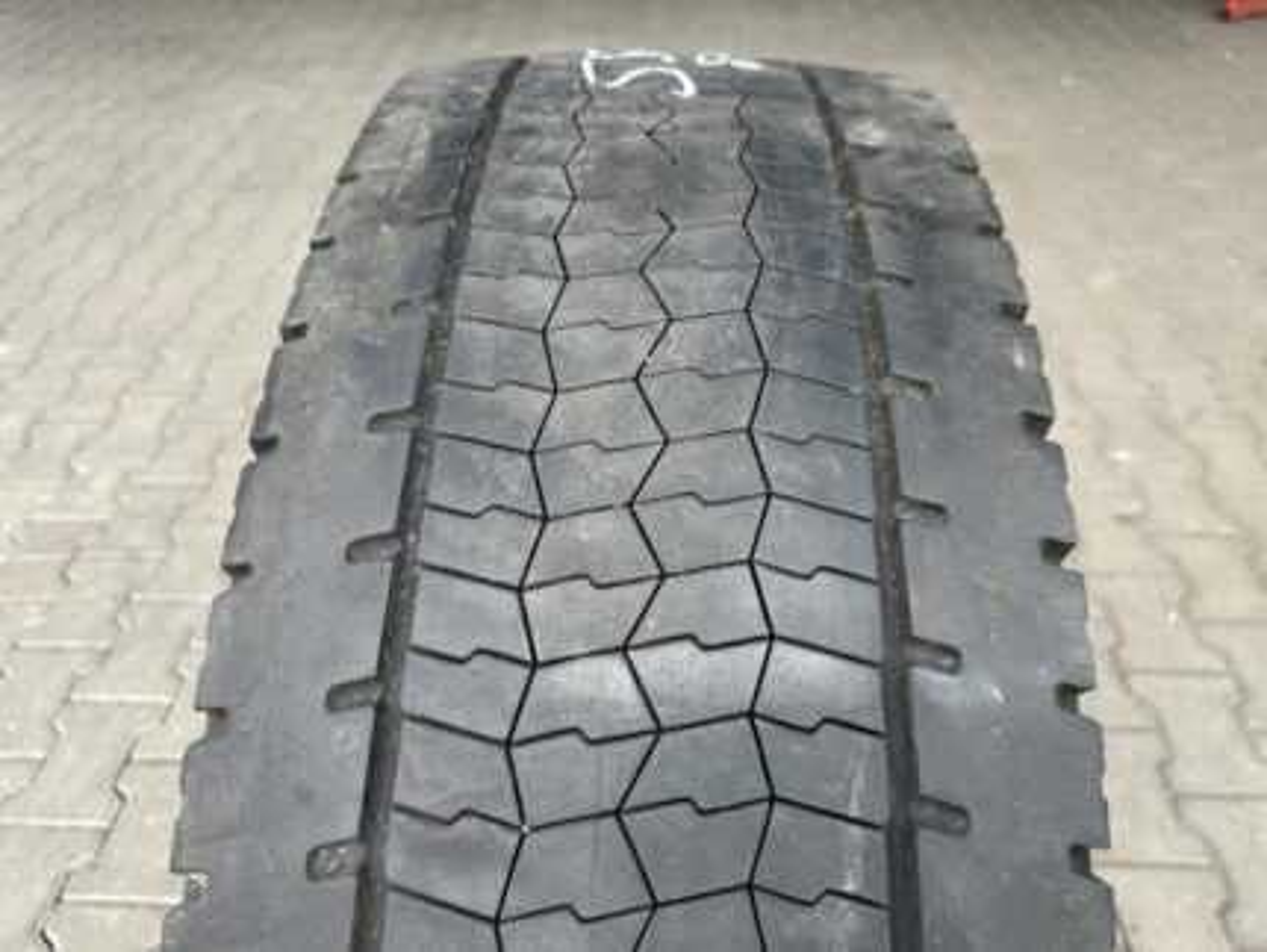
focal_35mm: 26
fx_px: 952
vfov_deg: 53.1
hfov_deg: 67.3
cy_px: 476
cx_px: 634
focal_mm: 5.7
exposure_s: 1/646
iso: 50
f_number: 1.5
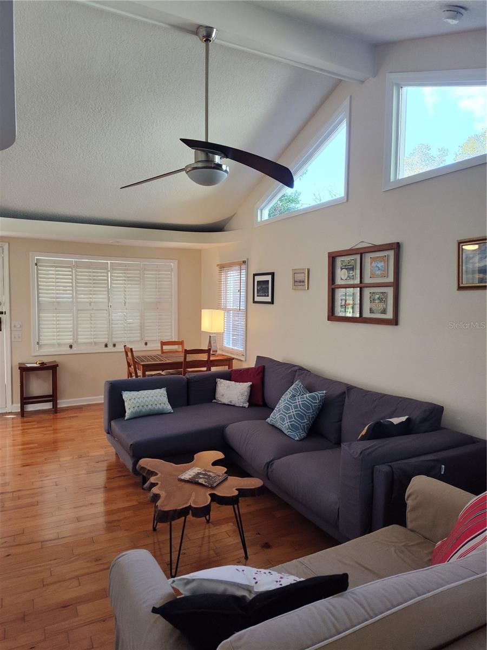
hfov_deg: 58.9
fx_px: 431
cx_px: 244
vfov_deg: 73.9
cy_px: 325
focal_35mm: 23
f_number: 1.88
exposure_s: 1/120
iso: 238
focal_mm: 5.56
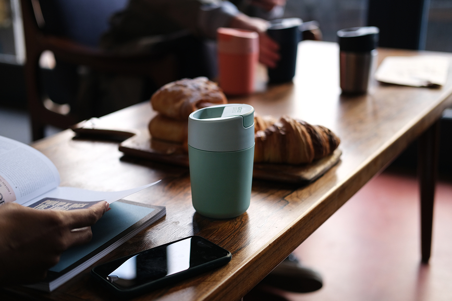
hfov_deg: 37.5
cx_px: 226
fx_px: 665
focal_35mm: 53
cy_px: 150
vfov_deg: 25.5
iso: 250
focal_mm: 35
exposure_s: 1/125
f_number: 2
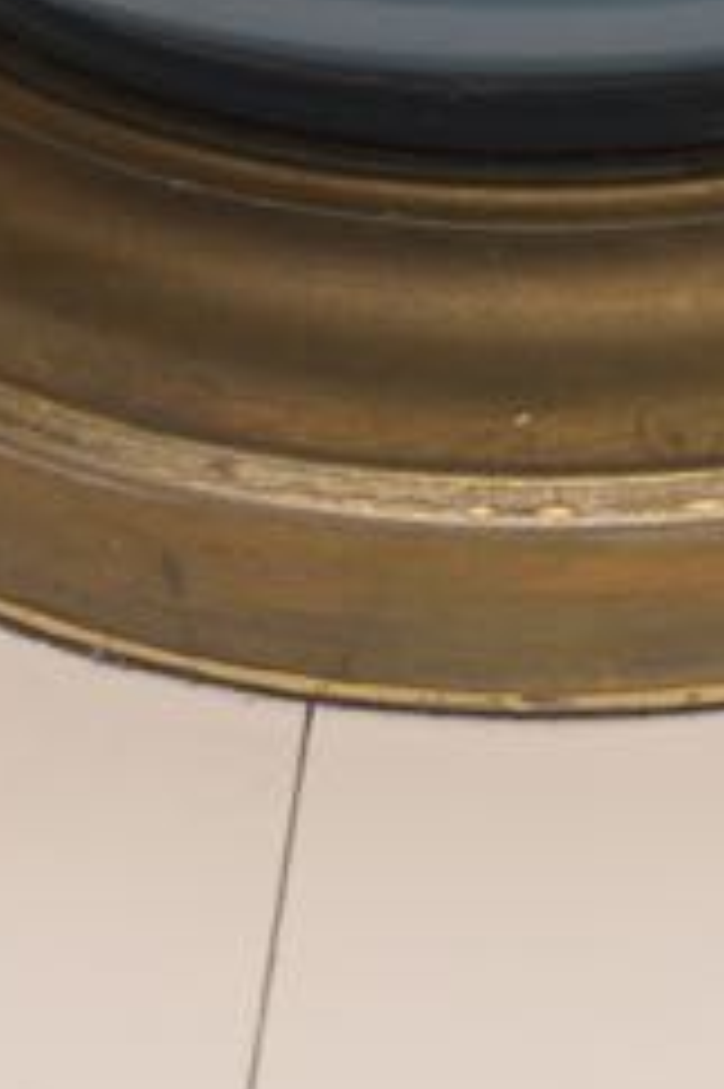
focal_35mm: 262
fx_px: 7914
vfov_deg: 7.9
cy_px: 459
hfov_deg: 5.2
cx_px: 594
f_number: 8
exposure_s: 1/160
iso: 200
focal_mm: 66
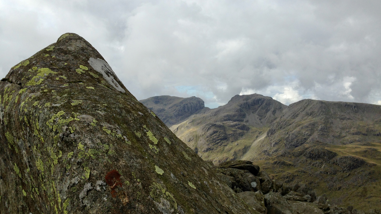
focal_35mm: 36
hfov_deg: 55.3
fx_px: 364
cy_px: 105
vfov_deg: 32.8
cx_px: 190
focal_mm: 4.12
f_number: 2.4
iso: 50
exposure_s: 1/1355
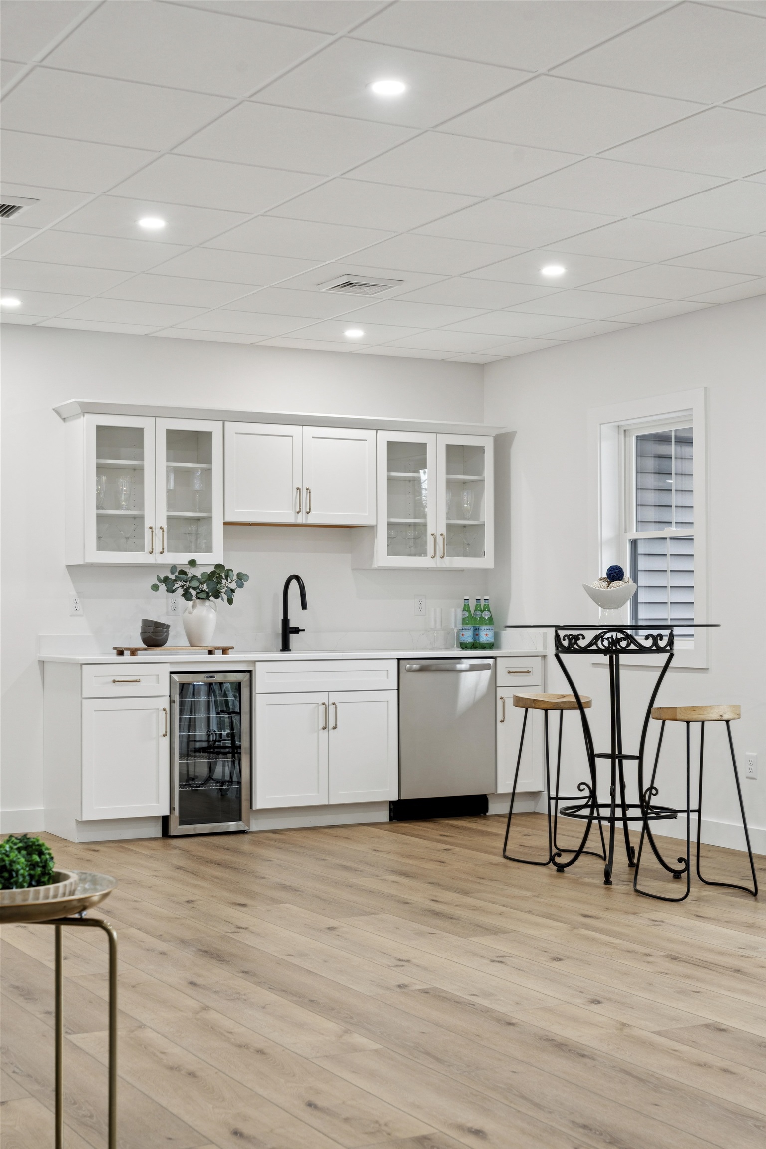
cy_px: 574
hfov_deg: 27.0
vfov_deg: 39.7
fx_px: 1593
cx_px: 383
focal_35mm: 50
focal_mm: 49.9
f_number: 8
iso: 640
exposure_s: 1/20
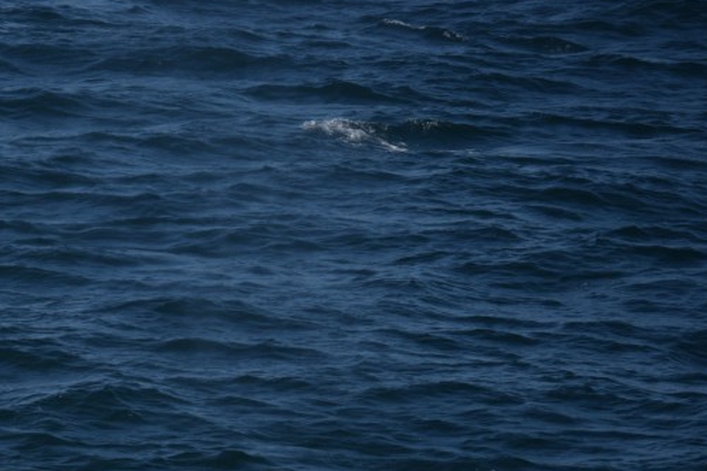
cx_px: -30
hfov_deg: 6.6
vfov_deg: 4.4
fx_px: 6070
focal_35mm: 309
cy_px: 508
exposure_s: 1/4000
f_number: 4.5
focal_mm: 95
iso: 200
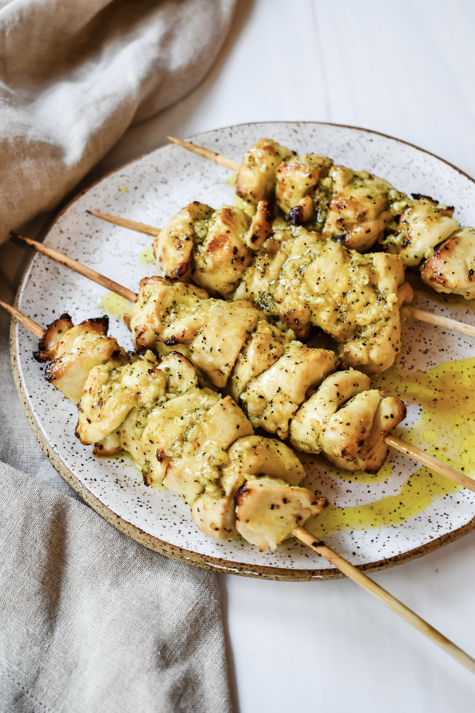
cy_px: 356
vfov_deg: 33.4
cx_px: 238
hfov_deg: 22.6
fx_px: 1187
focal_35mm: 60
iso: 500
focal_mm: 40
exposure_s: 1/60
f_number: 4.8
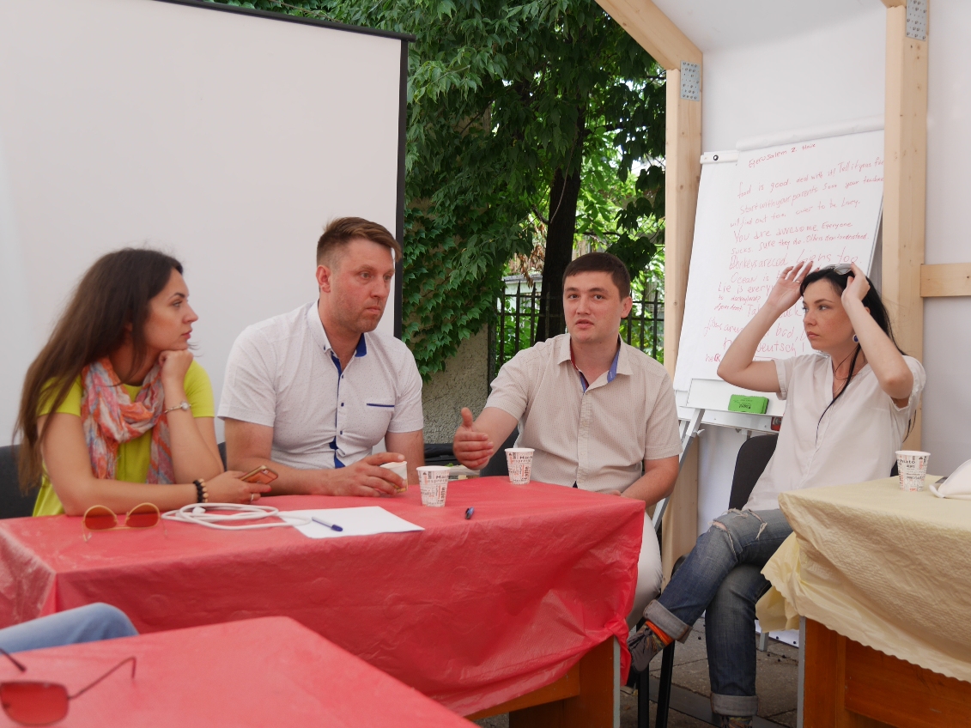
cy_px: 364
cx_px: 486
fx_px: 1066
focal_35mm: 38
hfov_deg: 49.0
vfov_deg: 37.7
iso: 200
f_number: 3.8
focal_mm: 19
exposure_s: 1/125
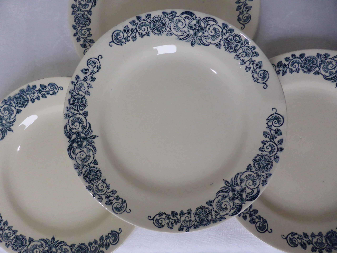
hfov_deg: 69.4
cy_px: 126
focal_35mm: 25
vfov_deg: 54.9
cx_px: 168
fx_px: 243
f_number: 3.3
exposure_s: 1/125
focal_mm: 4.3
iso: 640
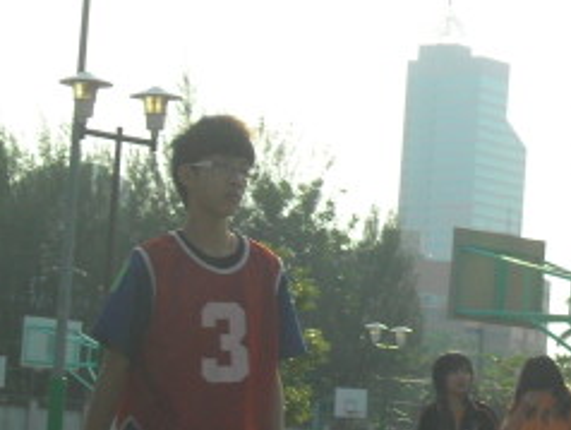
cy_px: 334
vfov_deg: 7.9
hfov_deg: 10.3
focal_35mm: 188
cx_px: 686
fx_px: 3104
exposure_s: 1/125
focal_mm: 12.3
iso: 100
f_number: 13.2
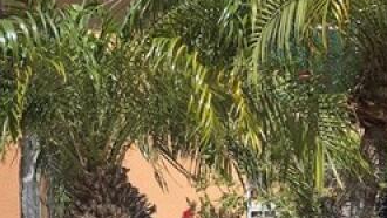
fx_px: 1140
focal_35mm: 111
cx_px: 421
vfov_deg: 10.7
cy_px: 265
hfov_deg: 18.6
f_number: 1.8
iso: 20
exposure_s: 1/1715
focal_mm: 3.99
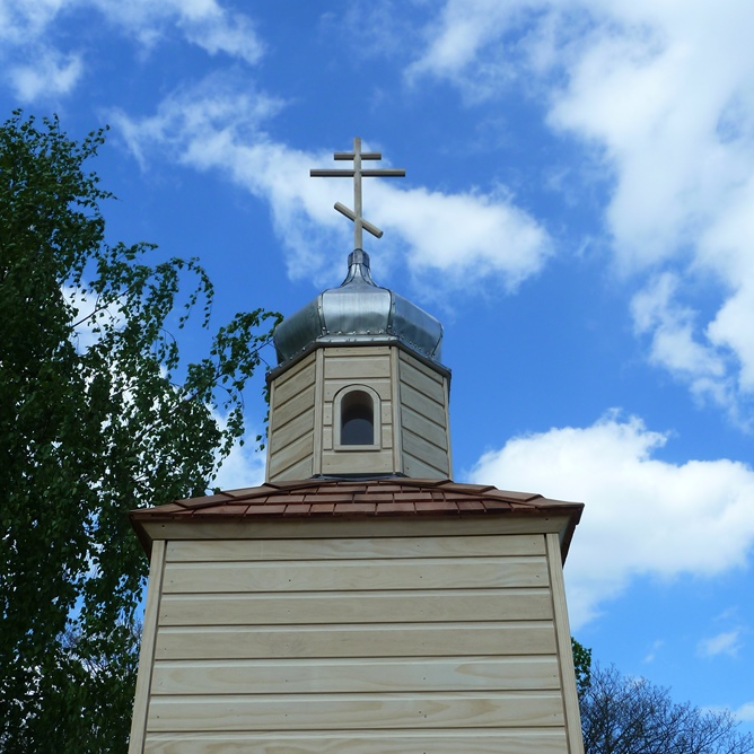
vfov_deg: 42.5
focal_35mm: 39
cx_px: 378
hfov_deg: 42.8
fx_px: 961
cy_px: 475
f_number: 4
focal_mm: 5.3
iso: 80
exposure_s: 1/500
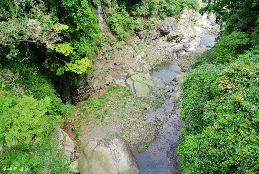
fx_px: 209
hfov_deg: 63.6
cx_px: 130
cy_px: 87
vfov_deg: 45.2
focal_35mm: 29
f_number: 3.5
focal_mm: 11
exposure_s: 1/250
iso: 110
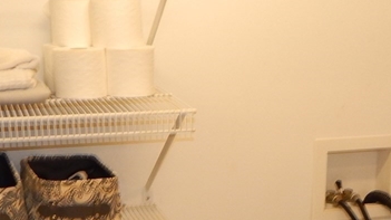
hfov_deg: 30.2
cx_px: 209
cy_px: 241
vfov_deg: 16.7
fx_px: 725
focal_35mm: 70
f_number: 3
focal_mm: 4
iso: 140
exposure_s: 1/30
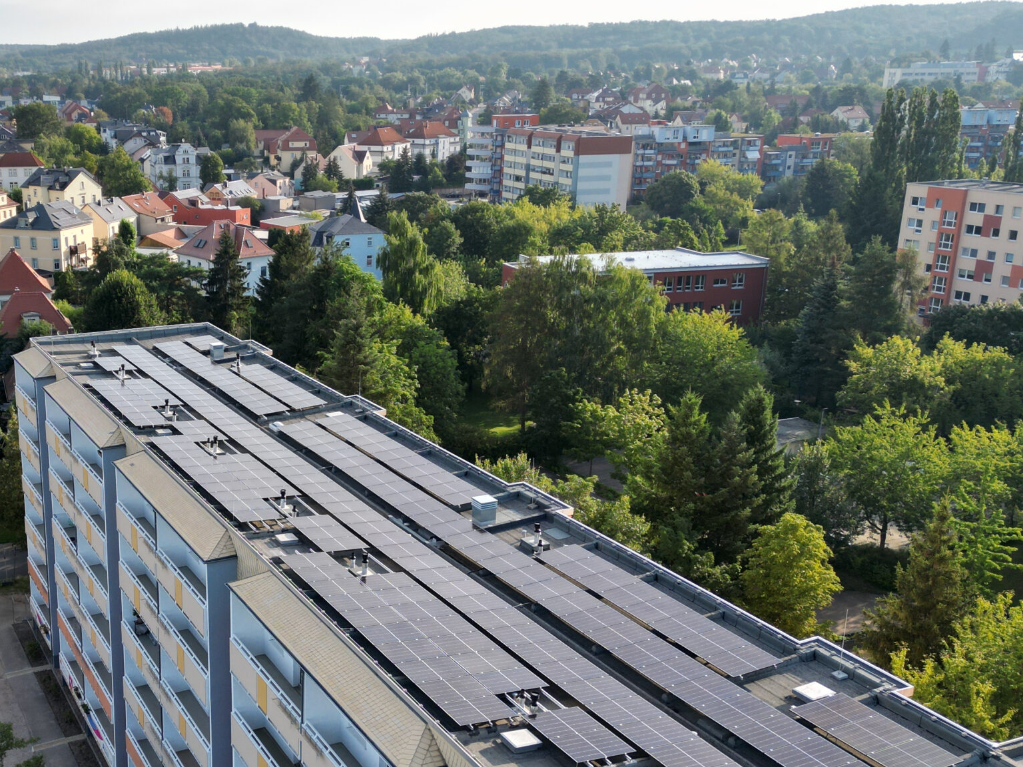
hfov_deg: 45.3
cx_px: 262
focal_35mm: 40
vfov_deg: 35.9
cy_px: 437
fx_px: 1182
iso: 100
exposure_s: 1/2000
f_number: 1.7
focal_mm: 6.72
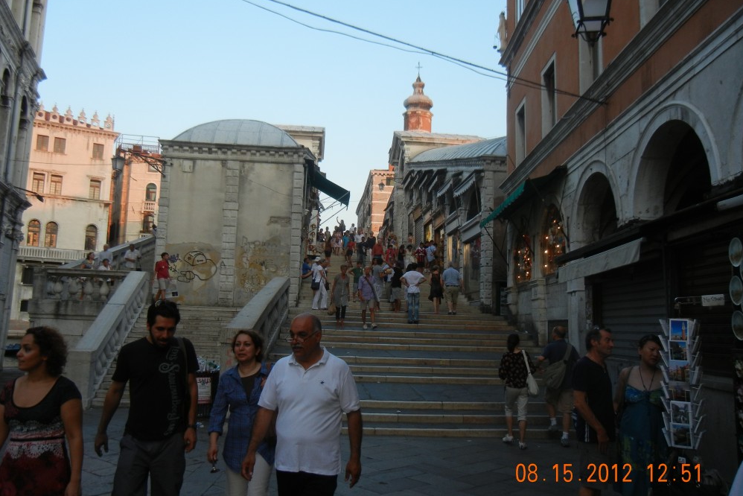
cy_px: 247
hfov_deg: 58.7
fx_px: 661
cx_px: 369
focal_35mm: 32
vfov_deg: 41.1
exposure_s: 1/183
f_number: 3.5
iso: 160
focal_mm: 5.4
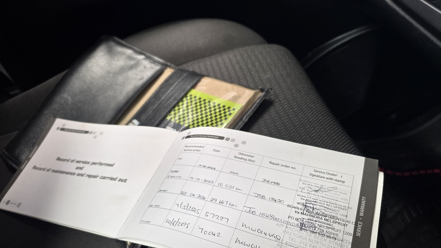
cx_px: 226
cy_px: 170
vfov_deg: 43.6
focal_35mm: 26
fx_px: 304
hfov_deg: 71.9
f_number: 1.7
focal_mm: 6.25
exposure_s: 1/100
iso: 250
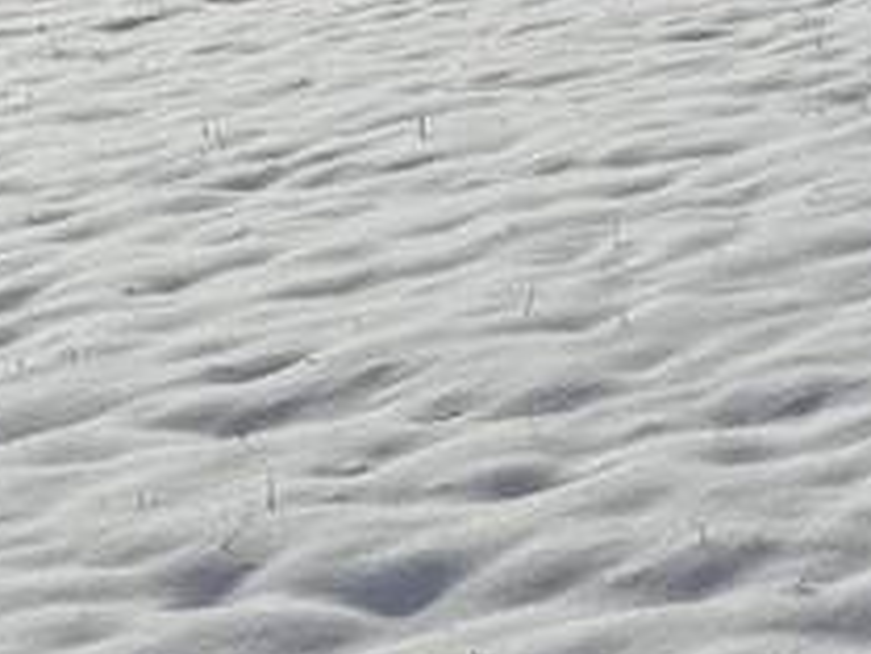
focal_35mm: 147
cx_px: 2467
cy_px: -850
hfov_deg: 10.4
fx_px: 3701
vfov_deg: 9.2
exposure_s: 1/14286
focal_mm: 6.76
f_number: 1.78
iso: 64
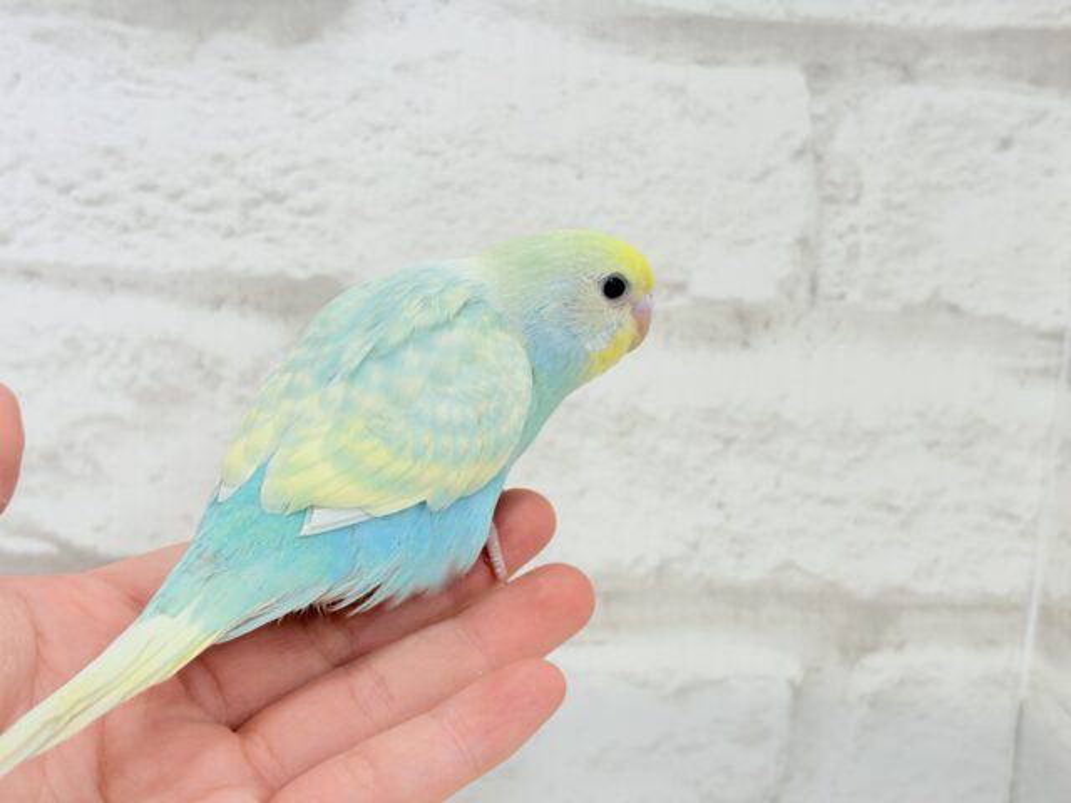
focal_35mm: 52
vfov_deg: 28.0
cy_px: 402
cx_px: 536
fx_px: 1609
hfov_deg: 36.8
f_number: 1.6
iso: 32
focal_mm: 5.96
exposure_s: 1/50
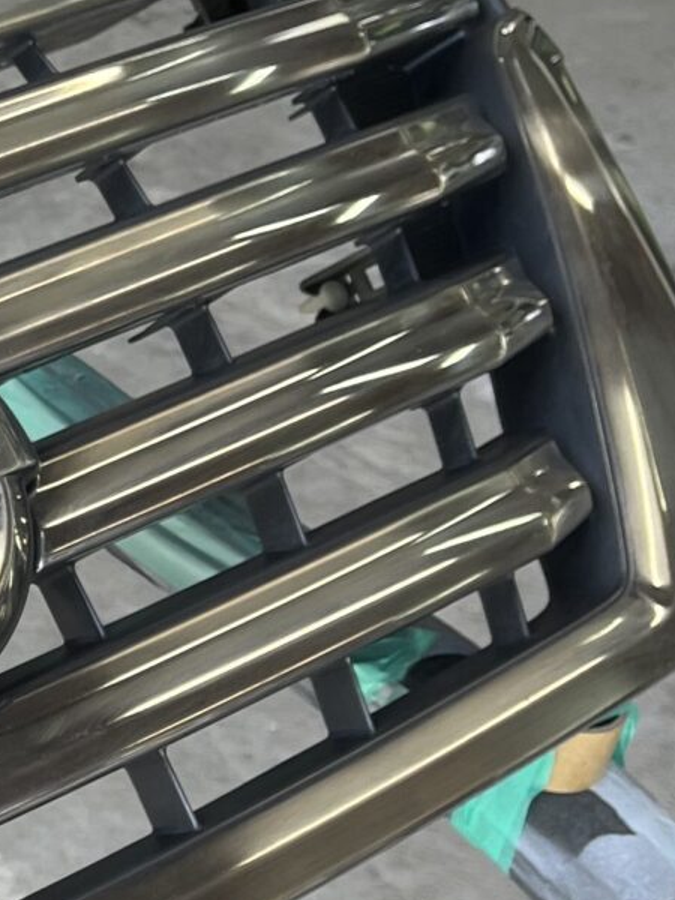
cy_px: 657
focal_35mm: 111
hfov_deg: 11.8
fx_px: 2886
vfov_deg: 17.6
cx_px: -706
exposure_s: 1/116
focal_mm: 5.1
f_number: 1.6
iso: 32
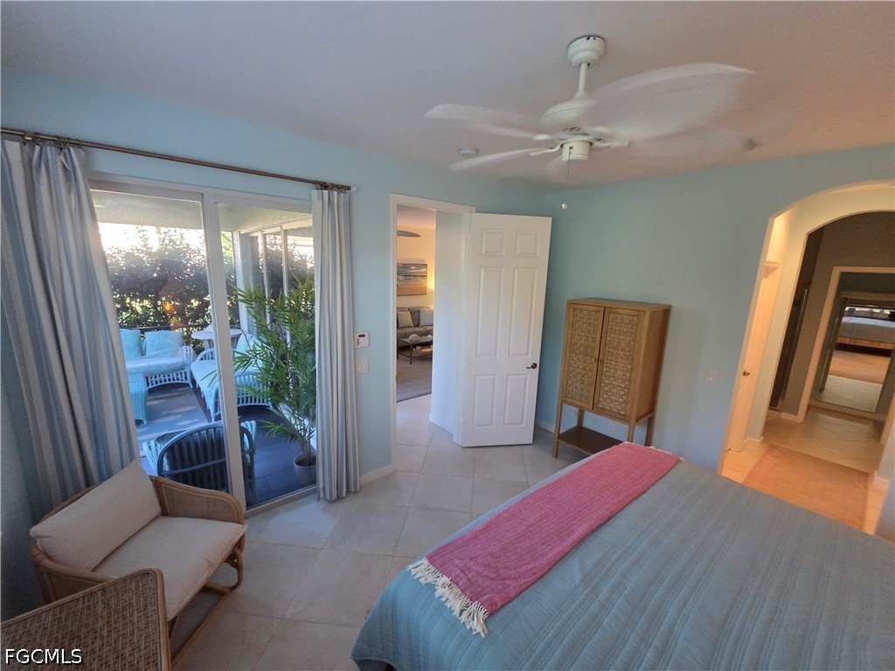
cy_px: 336
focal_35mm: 13
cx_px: 448
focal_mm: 2.2
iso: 500
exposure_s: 1/60
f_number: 2.2
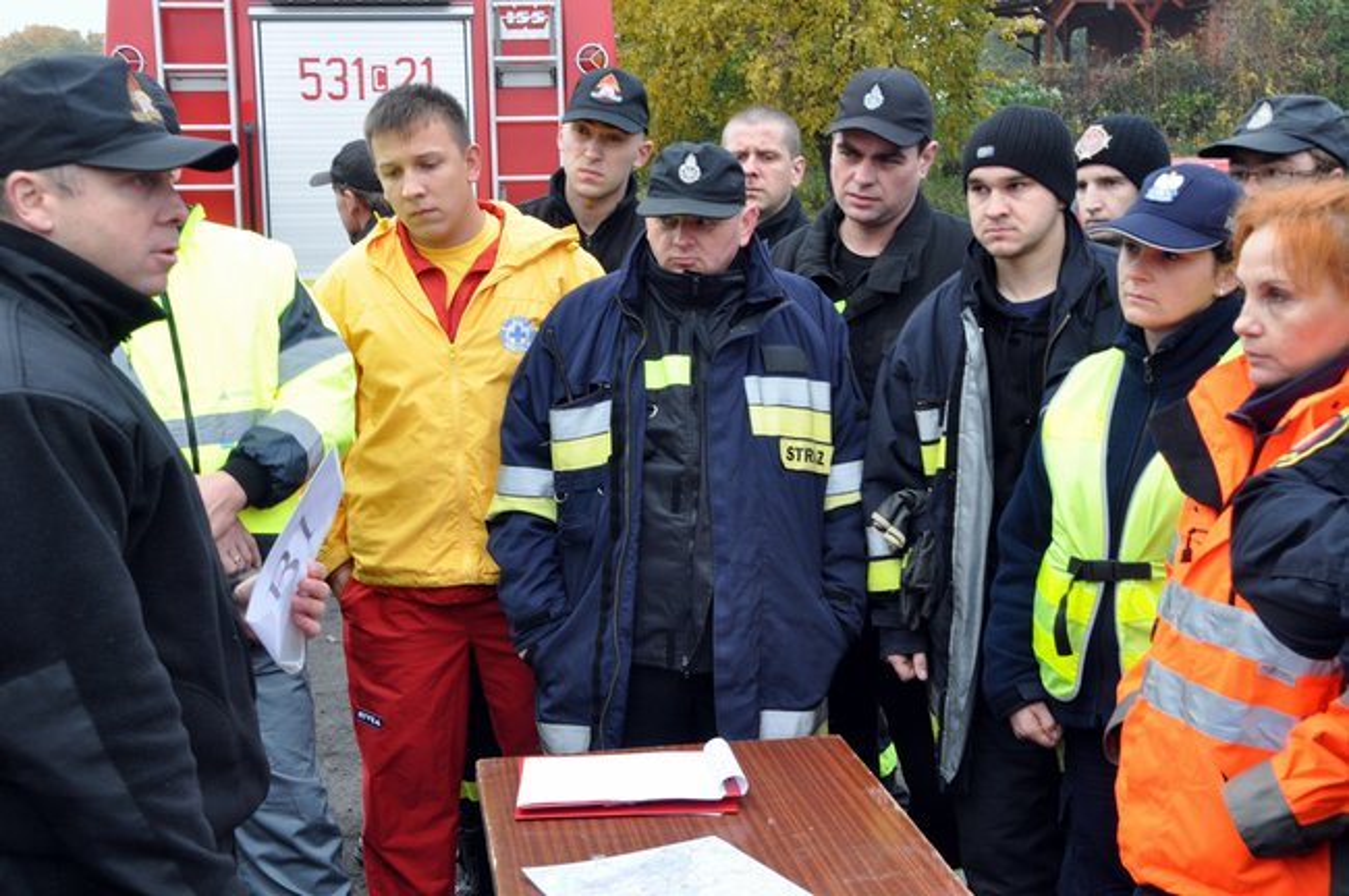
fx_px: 1797
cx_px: 674
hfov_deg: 41.2
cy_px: 448
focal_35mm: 48
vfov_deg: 28.0
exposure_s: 1/30
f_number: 14
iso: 640
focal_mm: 32
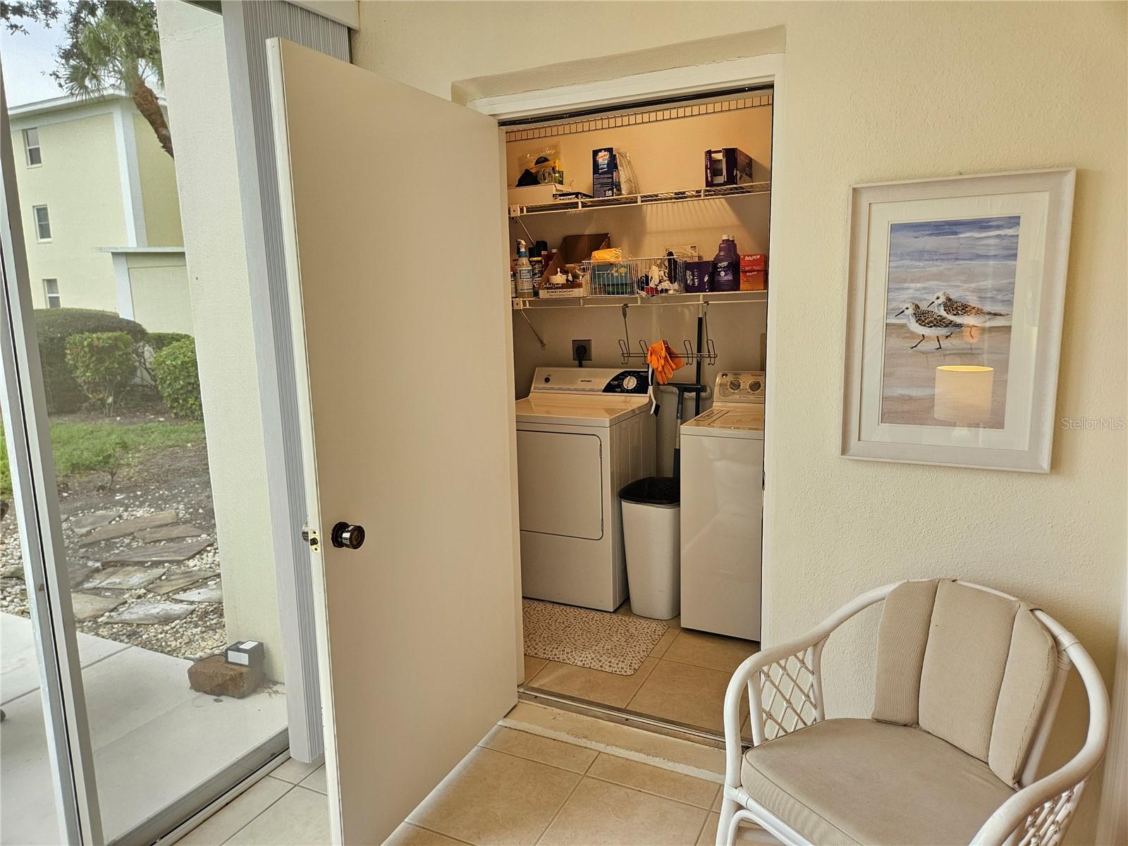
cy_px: 423
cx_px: 564
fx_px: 749
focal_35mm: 23
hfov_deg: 73.9
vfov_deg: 58.9
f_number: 1.8
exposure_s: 1/120
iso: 200
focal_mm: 5.4
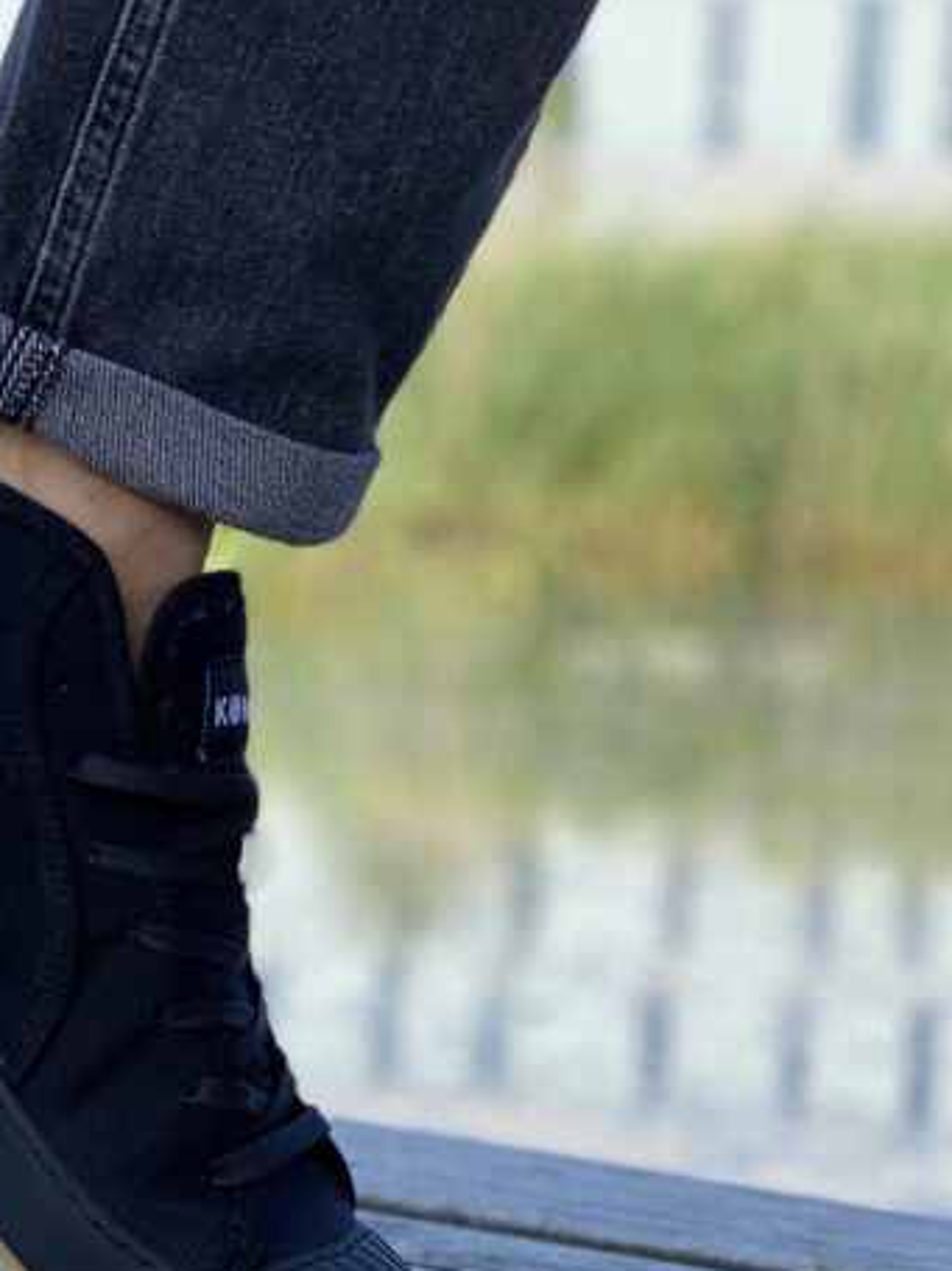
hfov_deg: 12.4
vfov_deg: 16.8
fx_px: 4292
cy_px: 707
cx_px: -112
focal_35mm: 117
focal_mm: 6
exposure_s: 1/480
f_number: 2
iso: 20
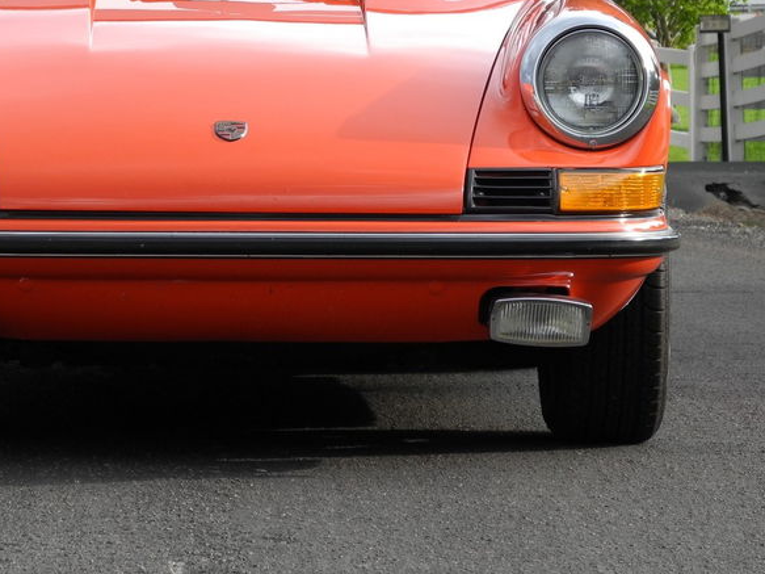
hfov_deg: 9.5
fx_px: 4618
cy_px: 101
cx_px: 261
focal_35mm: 209
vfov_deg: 7.1
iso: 100
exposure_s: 1/107
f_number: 4.5
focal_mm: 25.4
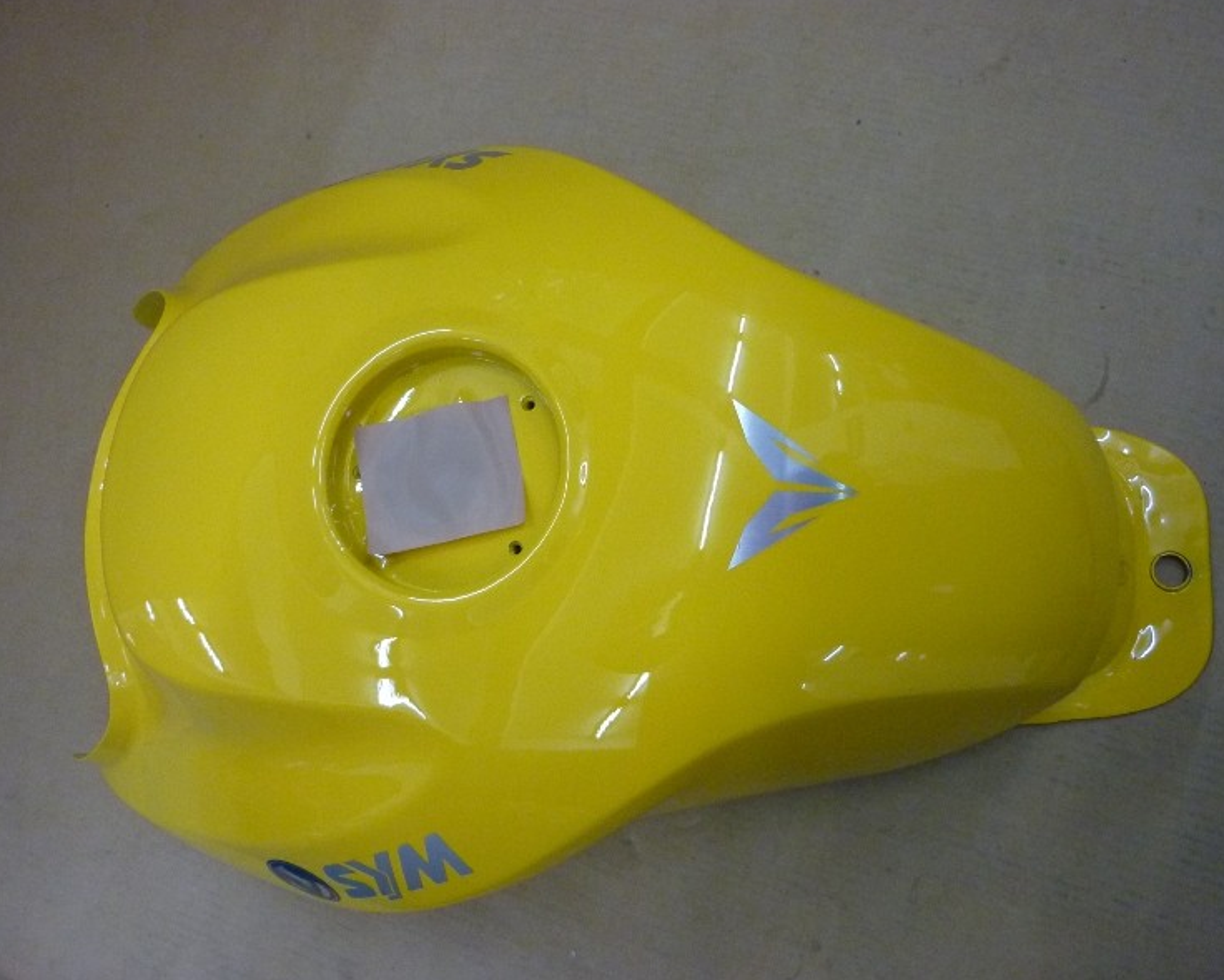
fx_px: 1268
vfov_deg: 42.2
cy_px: 484
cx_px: 632
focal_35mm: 35
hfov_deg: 51.5
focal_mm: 5.5
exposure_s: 1/25
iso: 400
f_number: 2.8
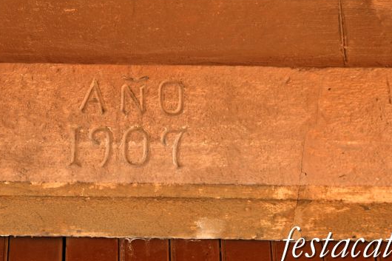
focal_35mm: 145
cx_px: 125
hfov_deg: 14.1
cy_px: 18
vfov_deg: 9.4
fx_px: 1578
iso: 100
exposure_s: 1/160
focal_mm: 50
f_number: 6.3
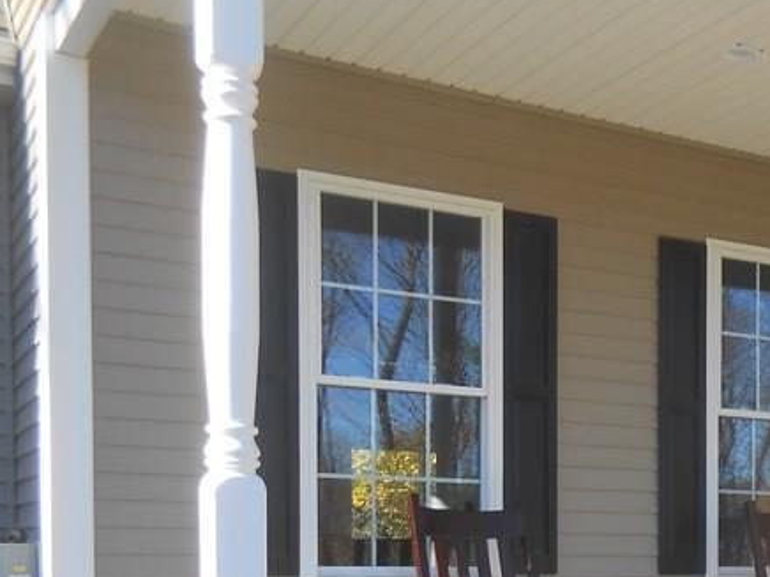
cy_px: 600
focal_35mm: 61
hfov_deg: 28.2
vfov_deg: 22.9
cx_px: 888
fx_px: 1357
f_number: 3.5
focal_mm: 4.6
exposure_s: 1/250
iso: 100
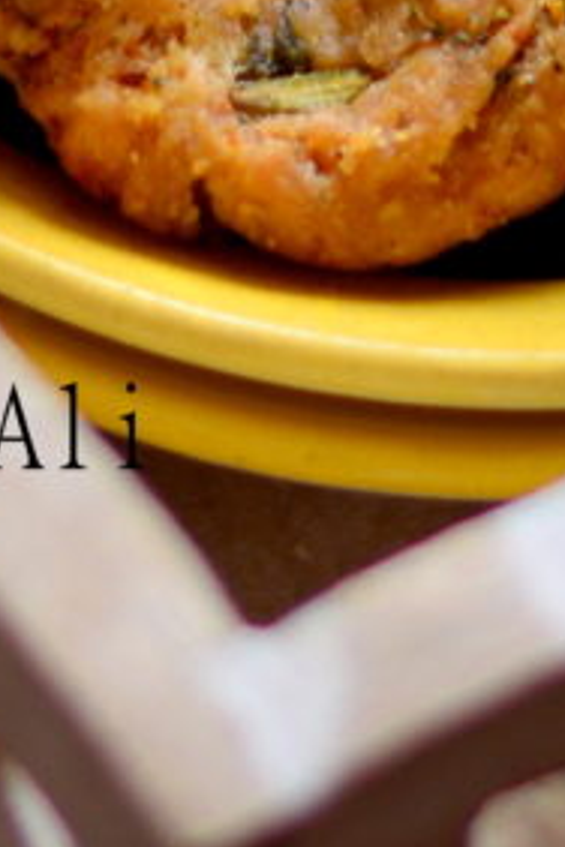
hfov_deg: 2.9
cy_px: -1341
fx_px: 10993
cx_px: 273
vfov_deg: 4.3
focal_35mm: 467
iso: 100
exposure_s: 1/80
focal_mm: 50
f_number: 1.8
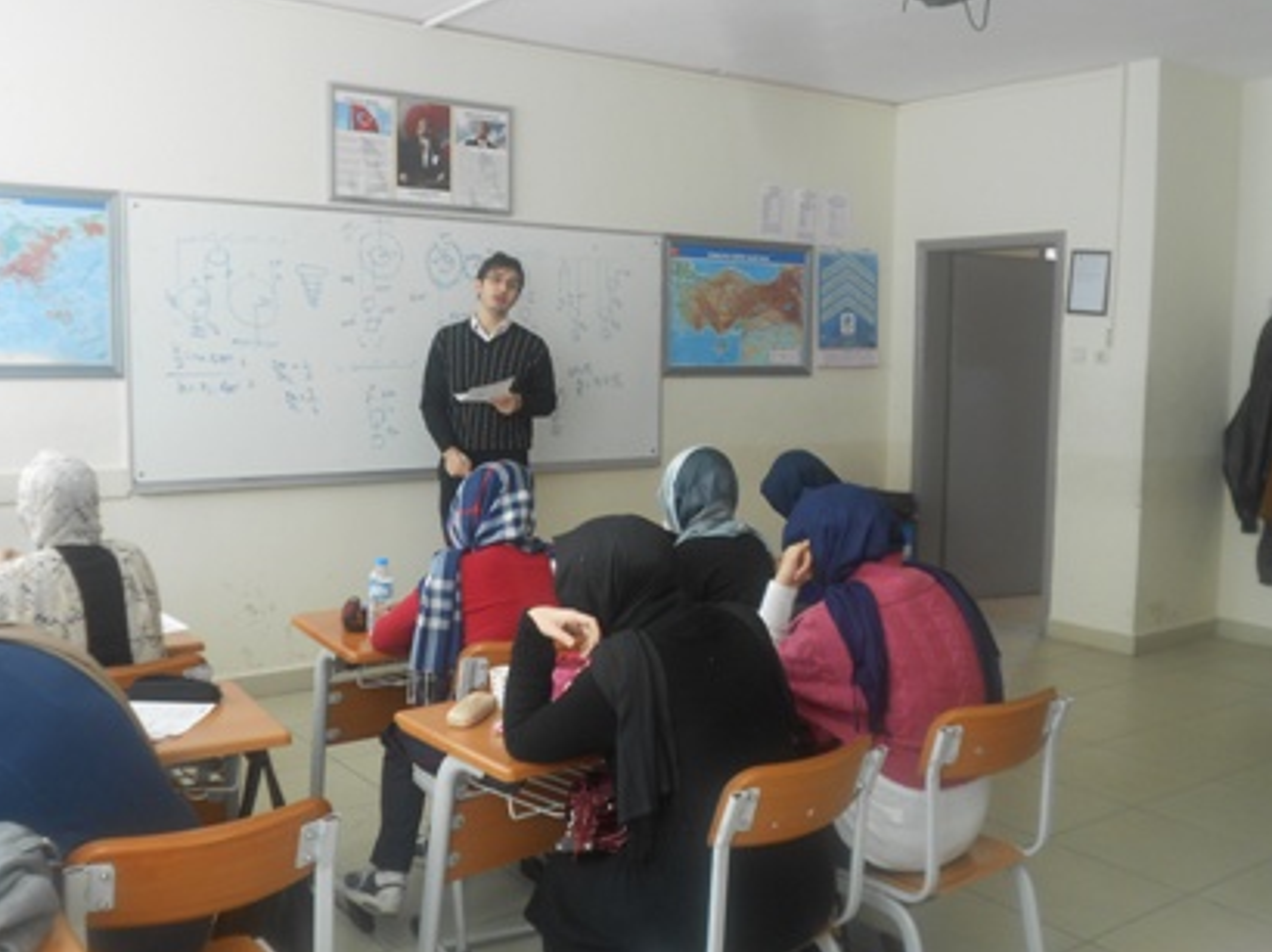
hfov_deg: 52.7
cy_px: 484
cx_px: 630
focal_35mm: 35
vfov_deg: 40.7
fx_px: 1285
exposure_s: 1/60
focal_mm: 5.8
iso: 80
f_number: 3.6
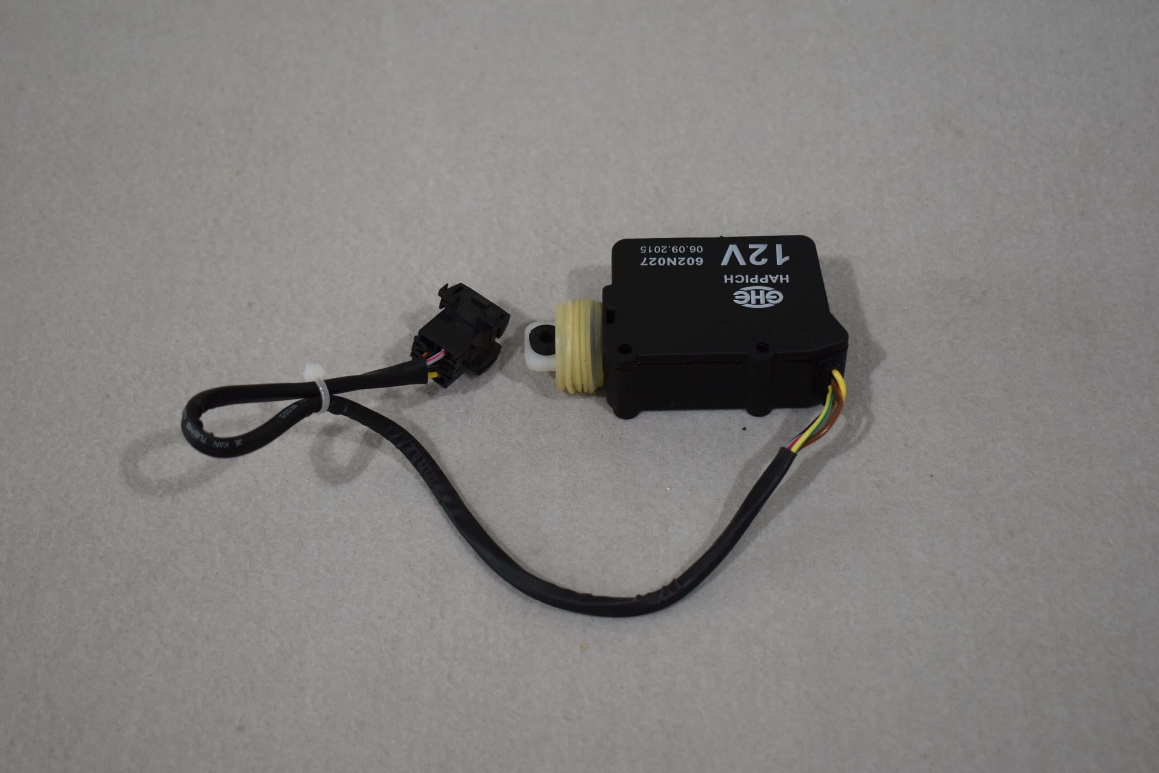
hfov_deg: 33.4
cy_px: 386
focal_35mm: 60
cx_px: 580
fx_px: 1932
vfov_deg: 22.6
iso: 640
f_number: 4.8
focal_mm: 40
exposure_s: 1/250
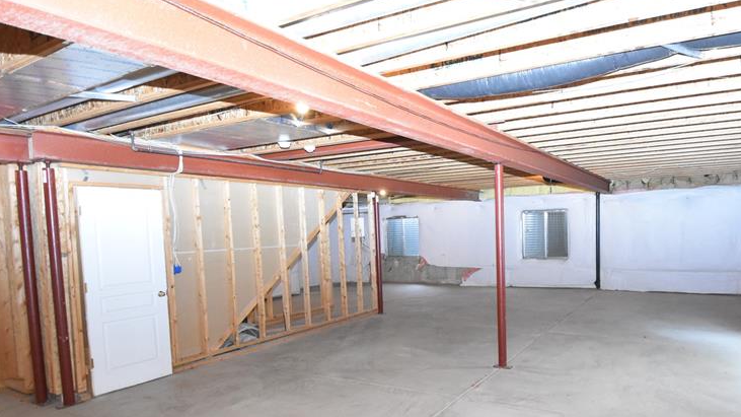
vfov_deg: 50.8
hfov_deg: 79.6
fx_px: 432
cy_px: 269
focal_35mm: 22
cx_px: 467
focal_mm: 10
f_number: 3.5
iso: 3600
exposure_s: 1/125
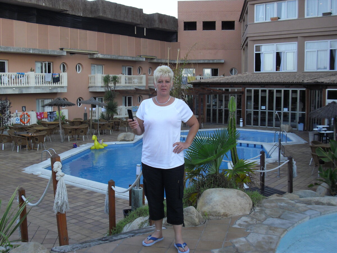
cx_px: 168
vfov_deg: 37.7
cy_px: 126
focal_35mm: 38
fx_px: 370
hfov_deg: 49.0
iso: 100
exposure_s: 1/320
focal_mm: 6.2
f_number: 2.8
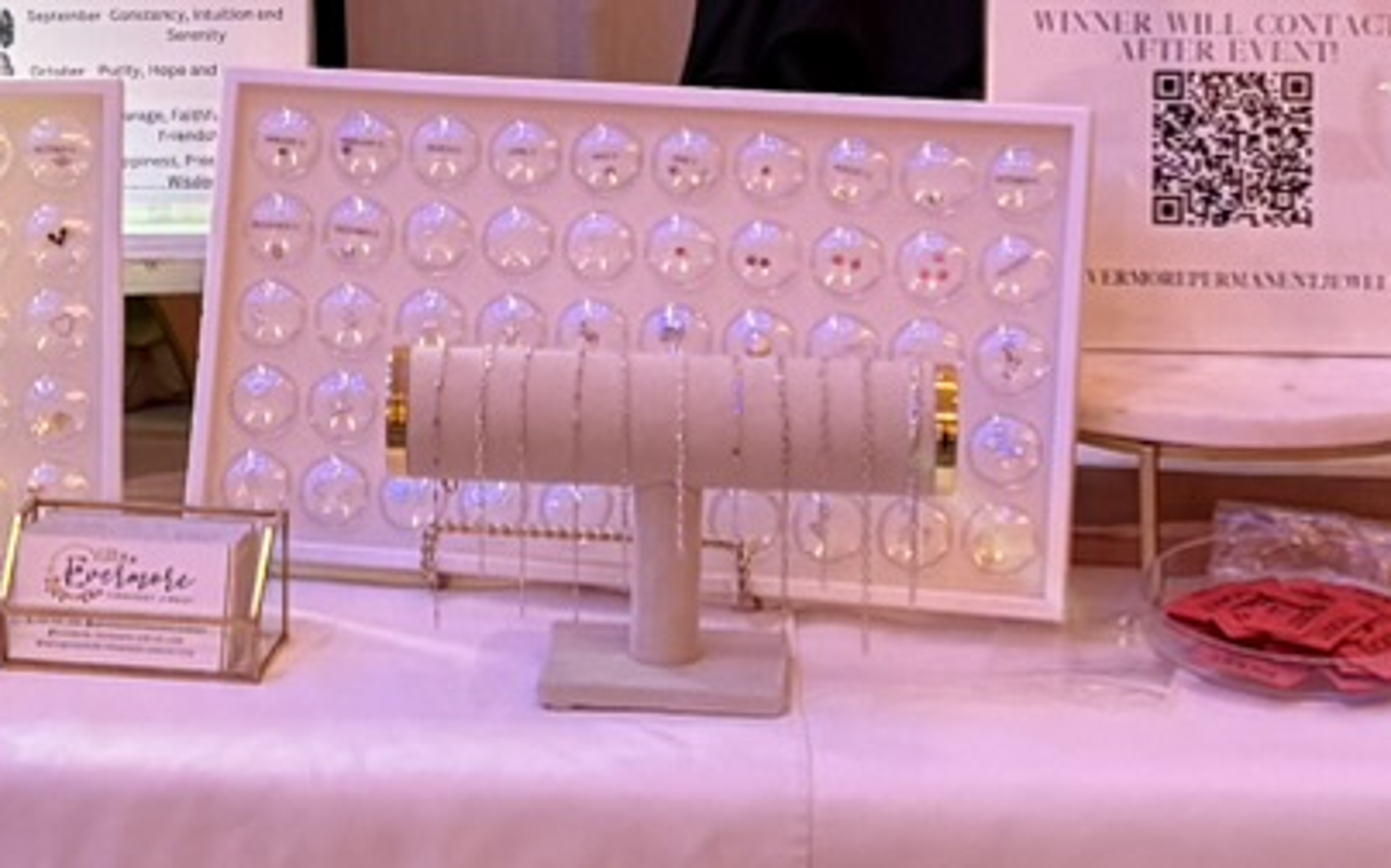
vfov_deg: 10.1
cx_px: 337
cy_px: 28
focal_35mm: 129
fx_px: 4888
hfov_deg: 16.1
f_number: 1.78
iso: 500
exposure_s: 1/60
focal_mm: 6.76
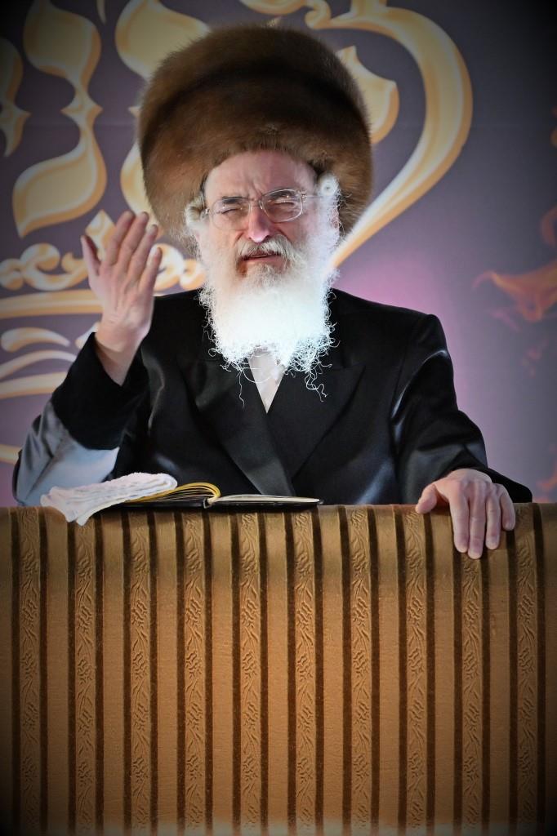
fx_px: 6967
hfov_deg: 4.6
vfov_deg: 6.9
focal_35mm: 300
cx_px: 278
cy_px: 418
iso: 1000
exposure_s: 1/100
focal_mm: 200
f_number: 2.8
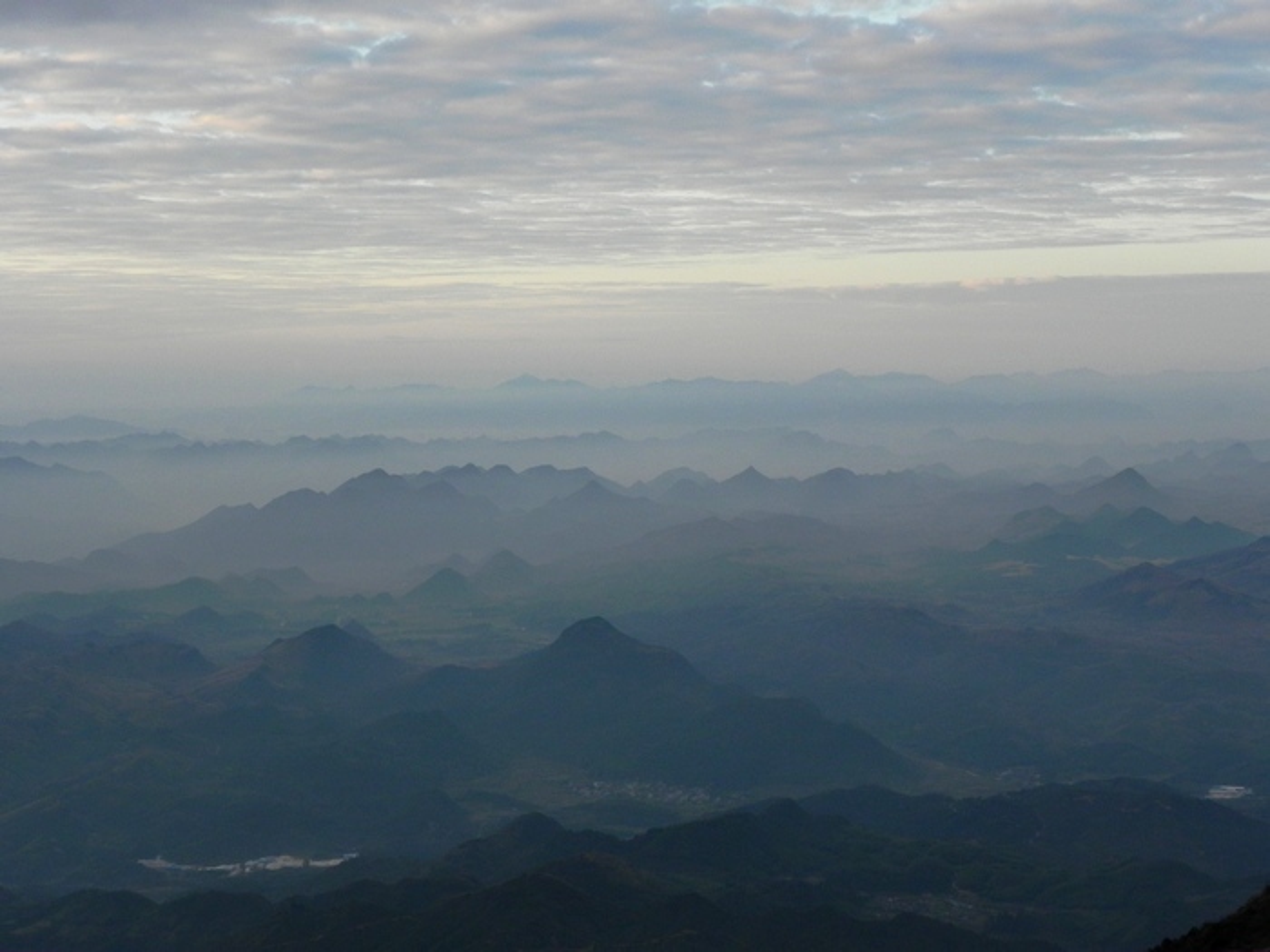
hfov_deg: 29.4
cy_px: 476
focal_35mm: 66
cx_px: 635
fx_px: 2421
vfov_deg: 22.3
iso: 160
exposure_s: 1/226
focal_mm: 11.8
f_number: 5
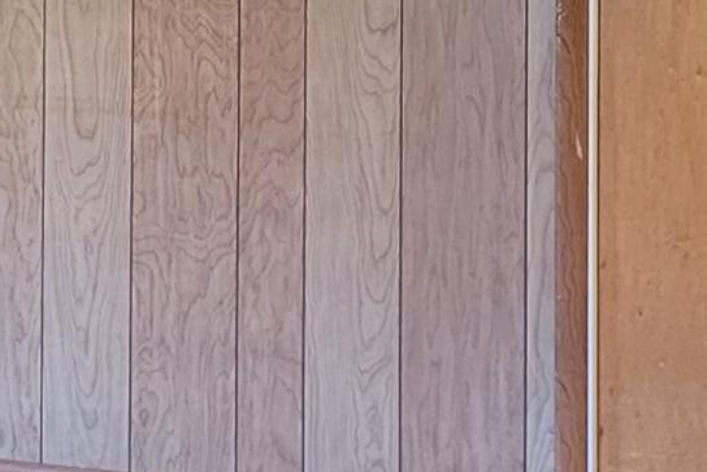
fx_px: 2927
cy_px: -202
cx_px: 316
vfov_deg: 9.0
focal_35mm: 149
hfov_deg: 13.8
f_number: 1.8
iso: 250
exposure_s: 1/40
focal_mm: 5.4
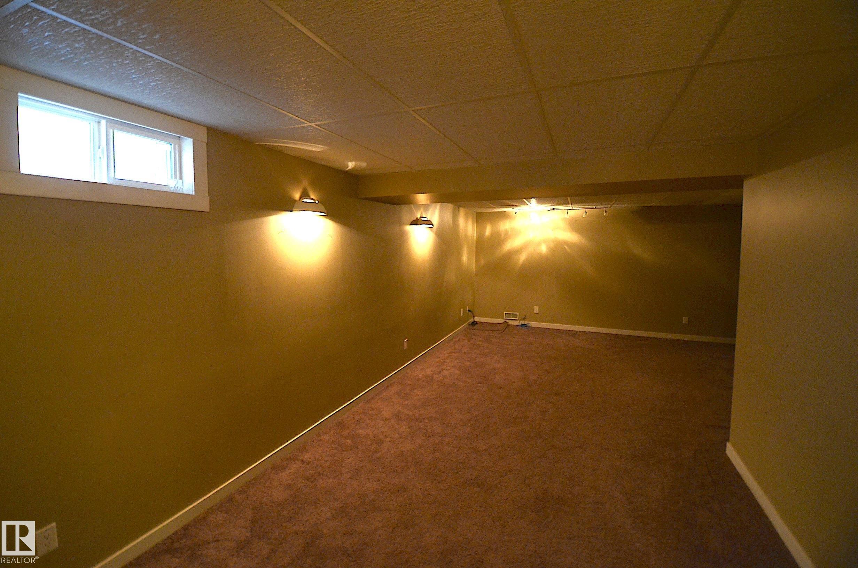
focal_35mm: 15
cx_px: 429
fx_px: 357
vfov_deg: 77.1
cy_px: 284
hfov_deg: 100.5
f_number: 4
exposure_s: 1/30
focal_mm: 10
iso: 1000
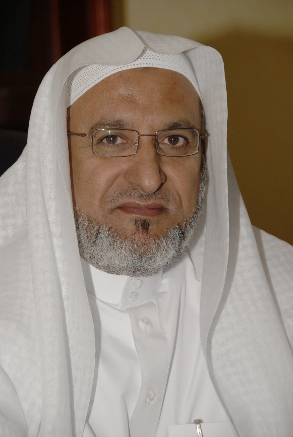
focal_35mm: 168
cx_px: 146
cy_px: 218
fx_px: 2045
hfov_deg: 8.2
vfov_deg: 12.2
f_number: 5.3
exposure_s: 1/200
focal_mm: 112
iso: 100
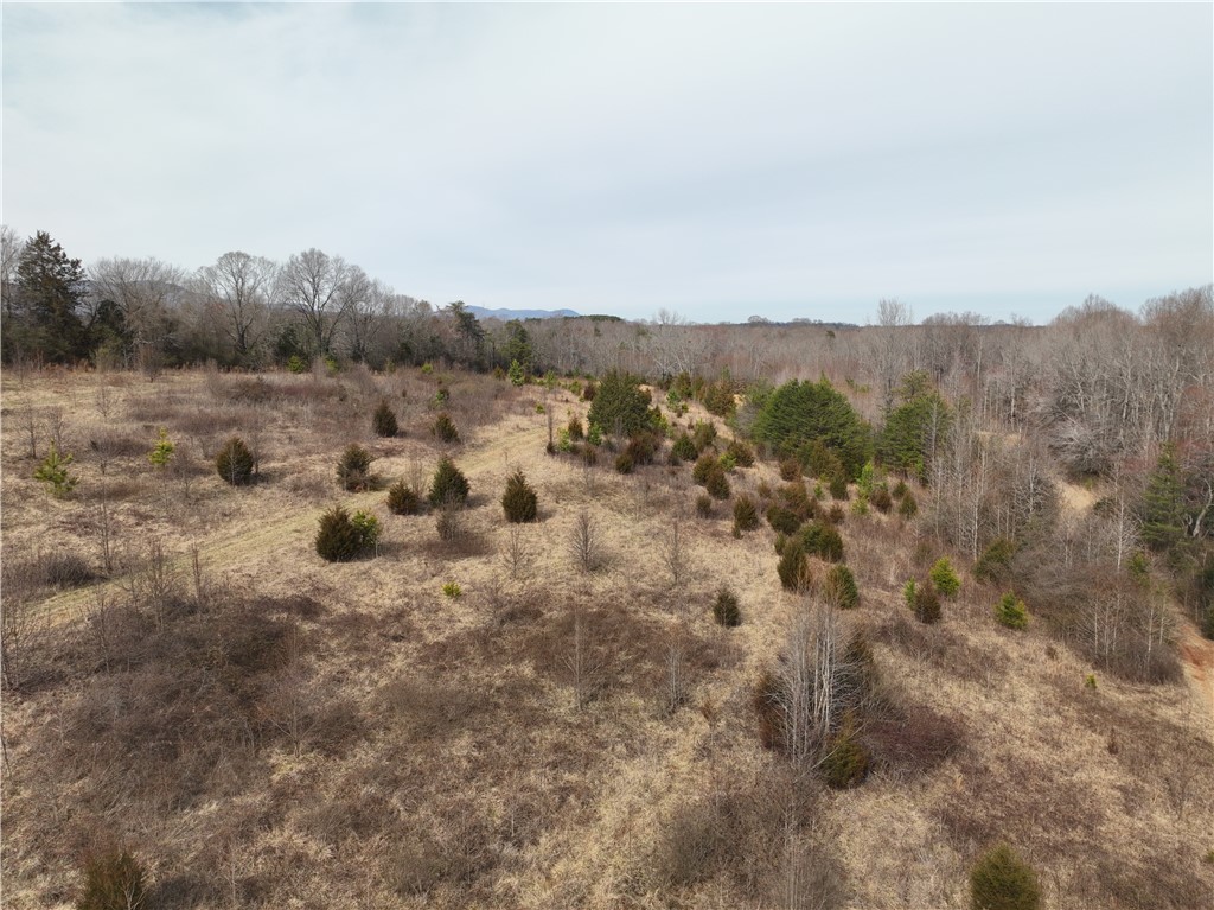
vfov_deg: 56.8
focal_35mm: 24
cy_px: 455
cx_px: 607
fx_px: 841
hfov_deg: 71.6
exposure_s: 1/200
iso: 110
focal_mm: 12.29
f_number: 2.8
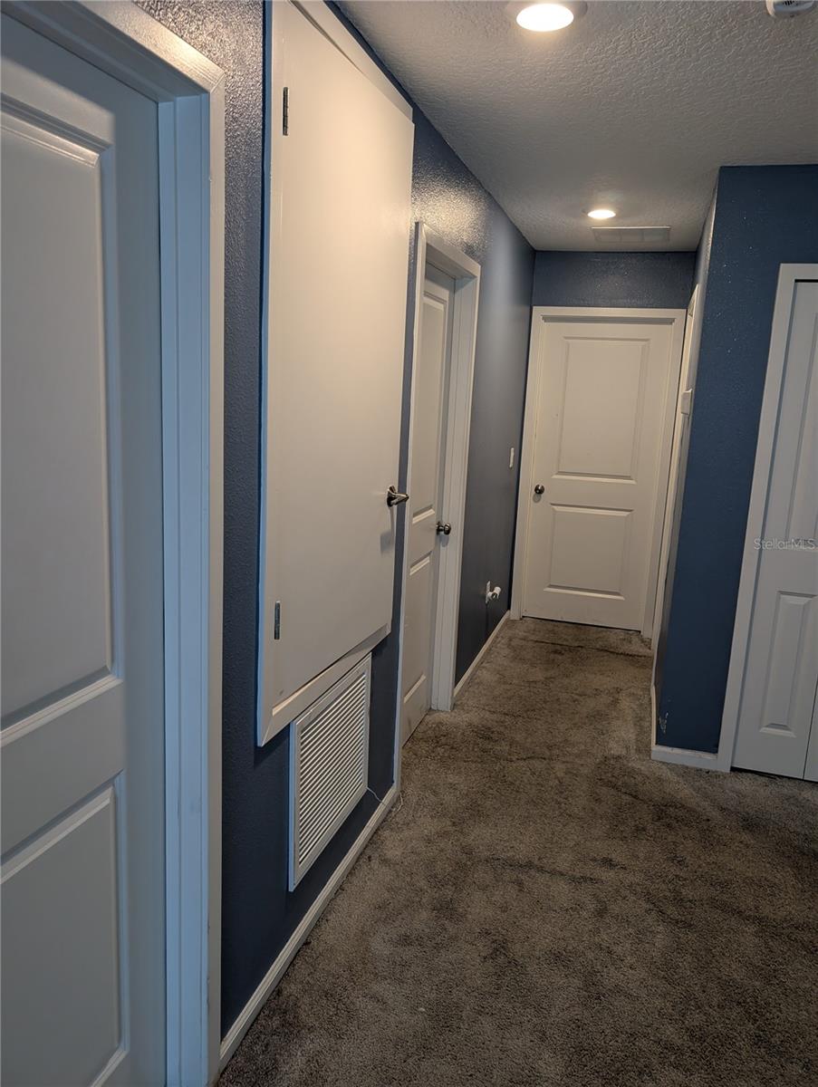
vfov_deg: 71.5
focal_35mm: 24
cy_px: 544
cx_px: 409
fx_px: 755
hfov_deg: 56.9
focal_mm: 6.9
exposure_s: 1/120
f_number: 1.68
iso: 192
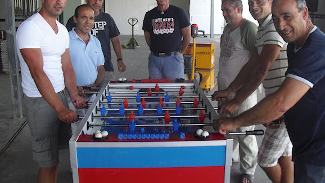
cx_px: 162
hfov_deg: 50.5
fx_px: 345
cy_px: 59
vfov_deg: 29.5
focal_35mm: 40
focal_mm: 6.3
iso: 200
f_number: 3.1
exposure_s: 1/125
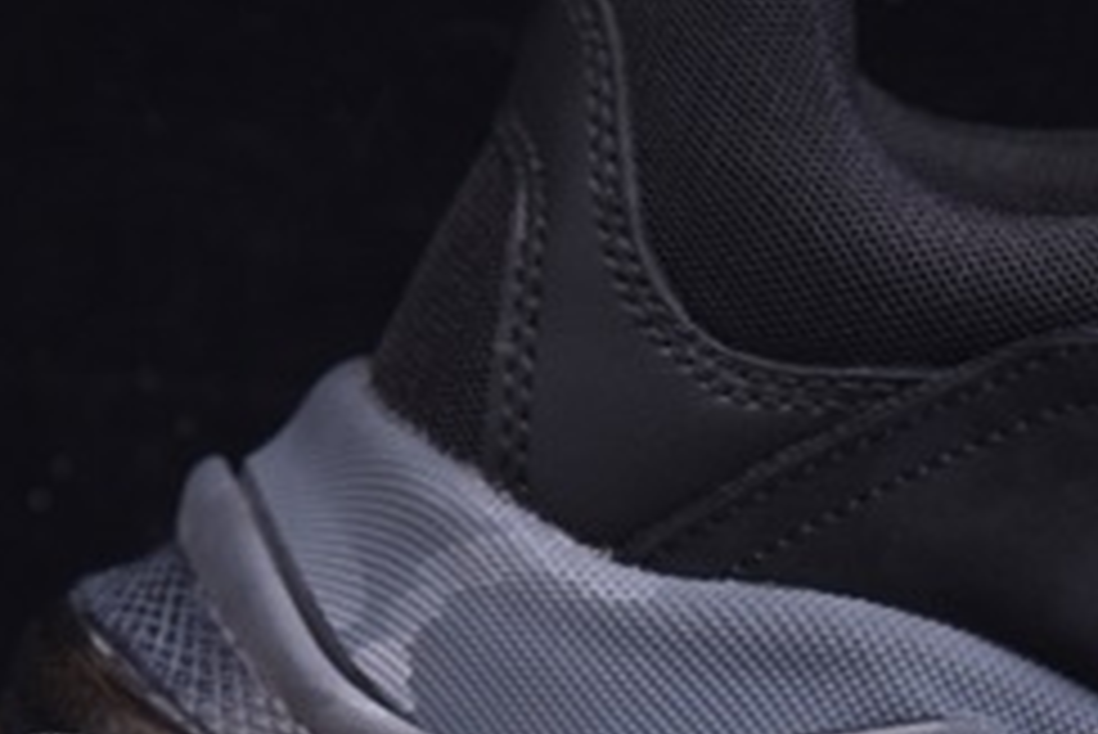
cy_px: 1060
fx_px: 13794
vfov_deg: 3.0
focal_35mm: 452
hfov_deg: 4.5
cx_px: 1354
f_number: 10
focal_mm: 92
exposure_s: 1/125
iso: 100
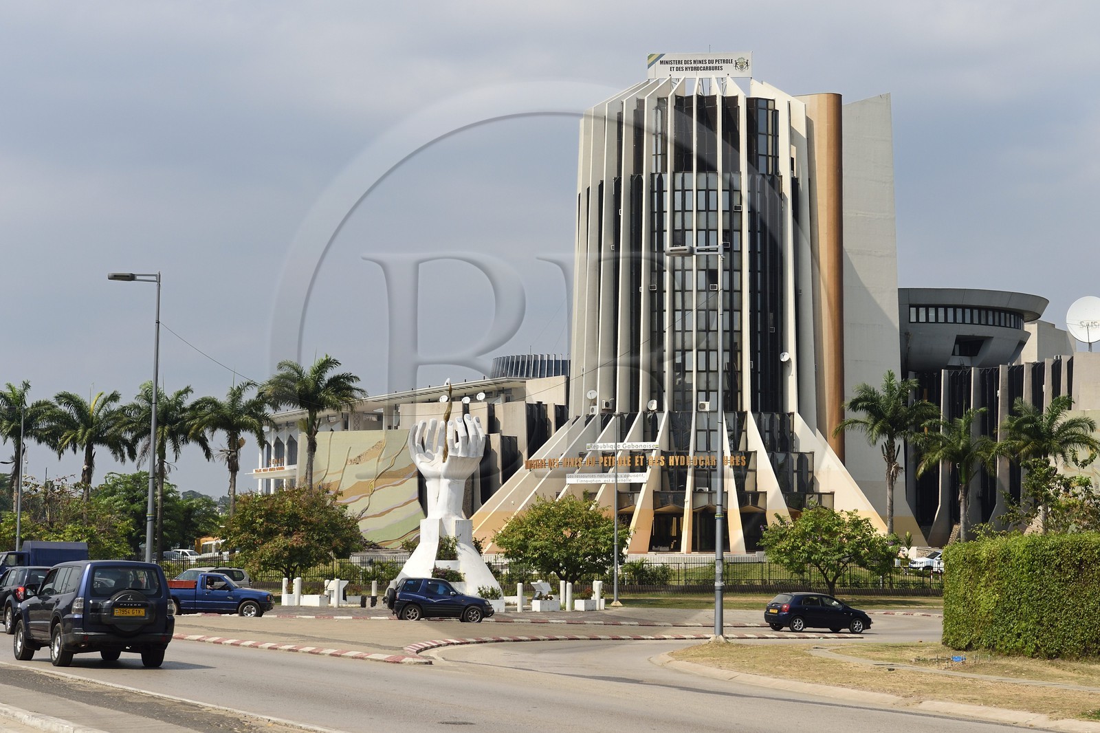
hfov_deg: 32.4
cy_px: 366
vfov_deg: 21.9
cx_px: 550
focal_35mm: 62
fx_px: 1894
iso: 400
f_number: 9
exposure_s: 1/1000
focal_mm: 62
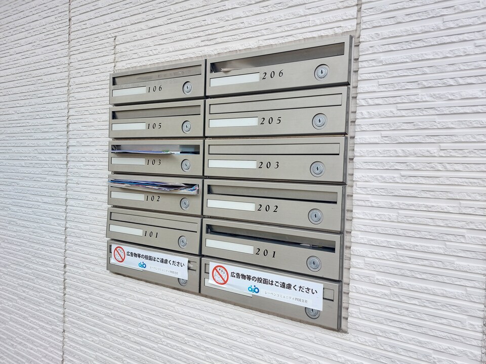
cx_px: 243
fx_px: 337
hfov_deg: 71.6
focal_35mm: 24
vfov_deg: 56.8
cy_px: 182
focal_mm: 5.23
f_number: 1.8
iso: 25
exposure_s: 1/122
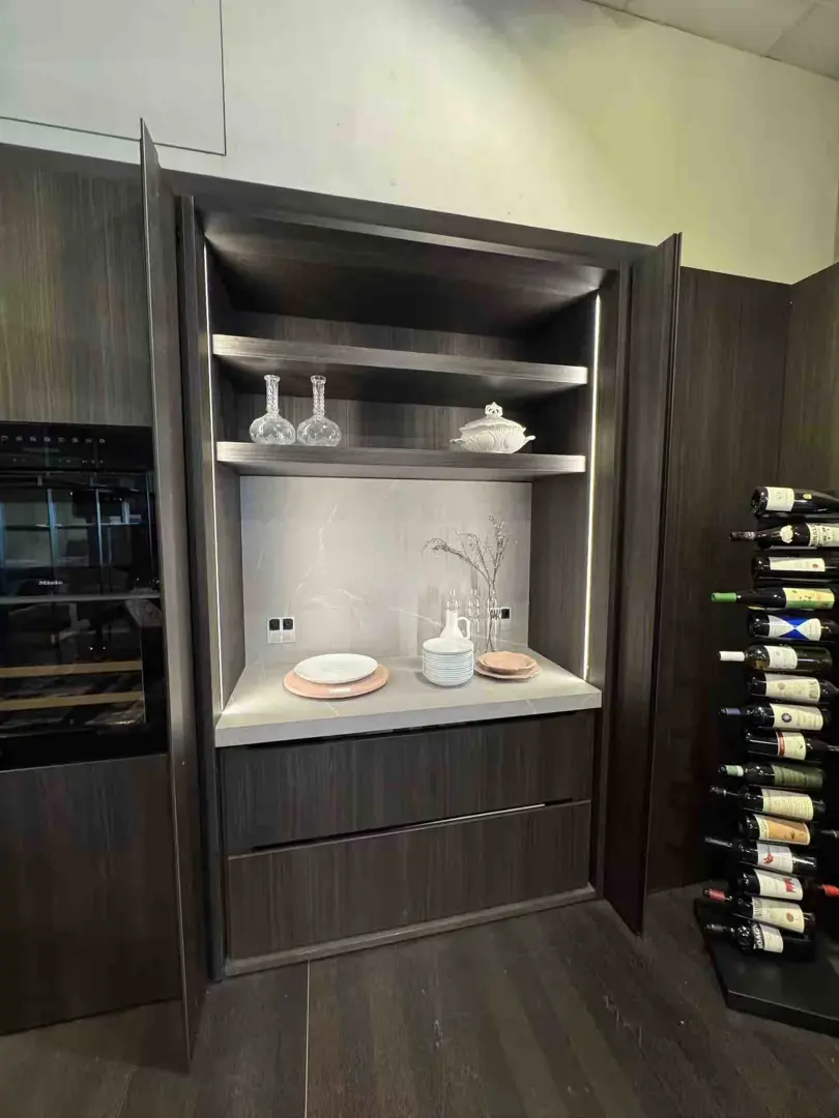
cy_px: 559
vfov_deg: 102.1
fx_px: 452
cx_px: 420
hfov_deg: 85.7
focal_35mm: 14
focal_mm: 2.22
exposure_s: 1/50
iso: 250
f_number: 2.2
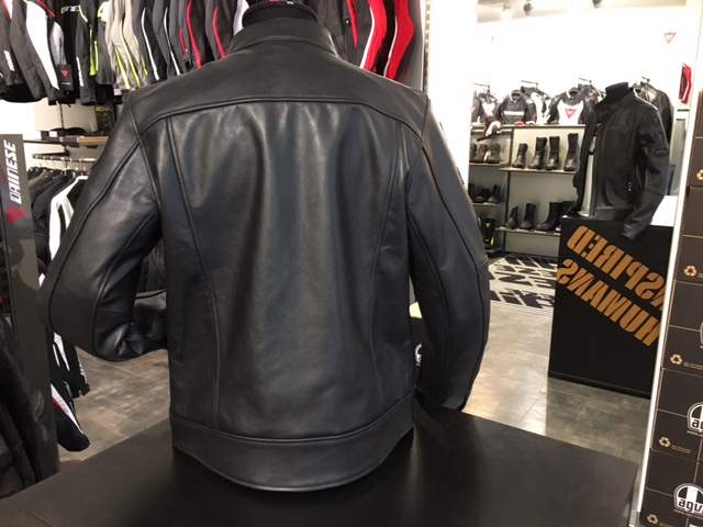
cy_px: 264
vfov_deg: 48.2
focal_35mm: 29
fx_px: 589
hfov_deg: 61.7
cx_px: 352
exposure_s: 1/30
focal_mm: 4.15
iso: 200
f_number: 2.2
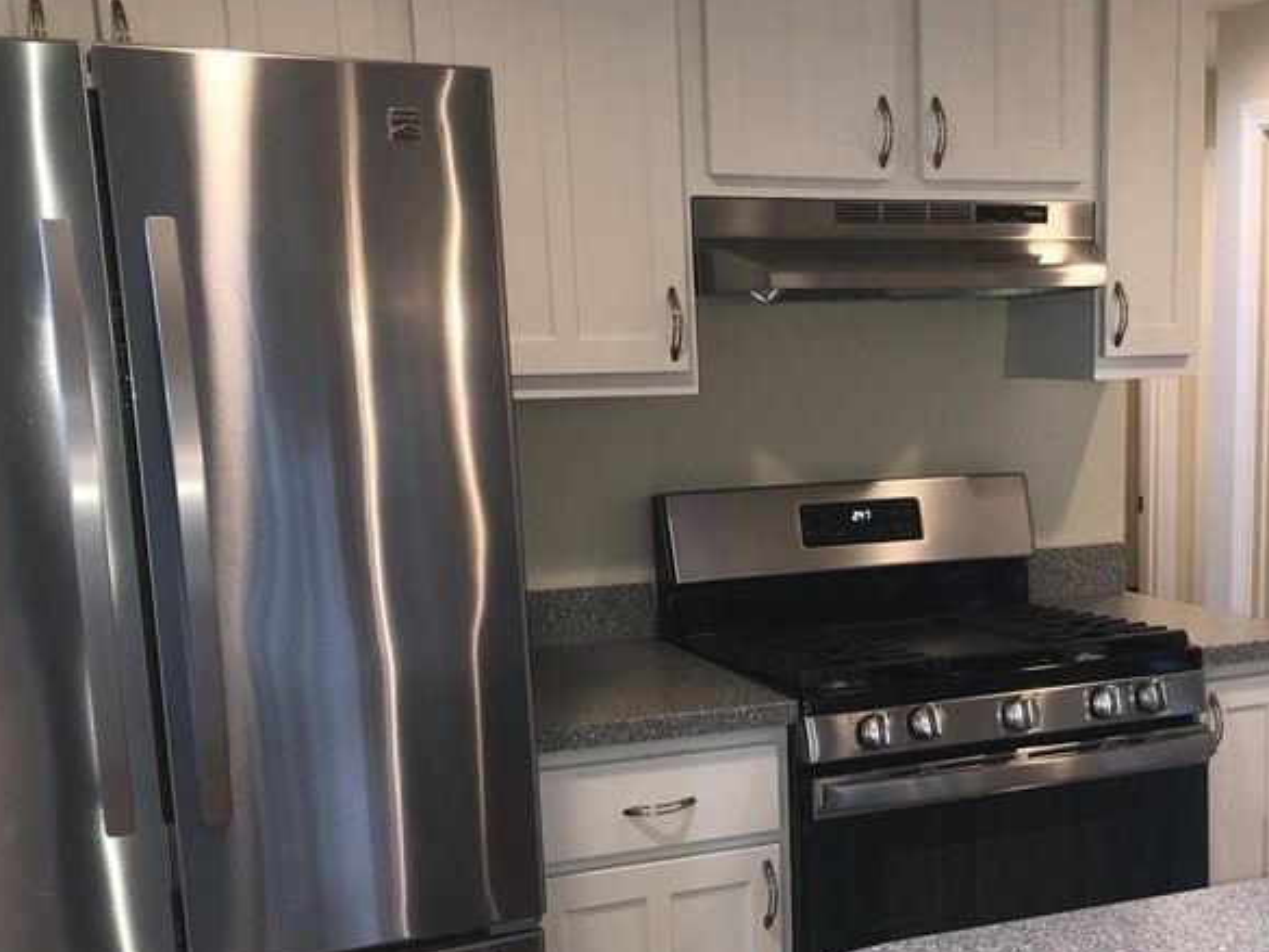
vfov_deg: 29.1
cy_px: 739
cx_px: 924
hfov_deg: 38.1
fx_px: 1797
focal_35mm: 49
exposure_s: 1/30
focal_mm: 3.99
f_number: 1.8
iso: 20
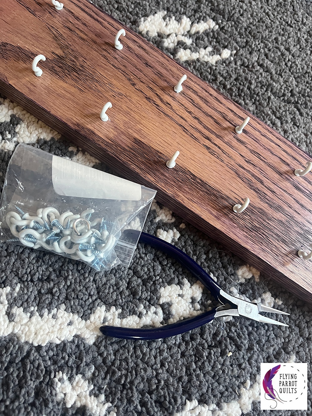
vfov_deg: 67.3
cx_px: 156
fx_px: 312
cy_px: 208
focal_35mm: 26
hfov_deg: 53.1
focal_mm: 5.1
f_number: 1.6
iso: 400
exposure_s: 1/60
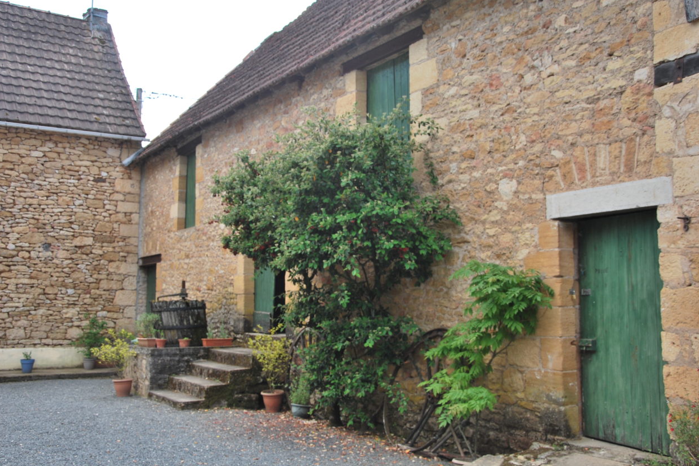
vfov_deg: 33.4
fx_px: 777
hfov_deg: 48.5
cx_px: 342
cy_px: 227
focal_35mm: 40
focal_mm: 26
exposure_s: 1/125
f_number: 5.6
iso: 100
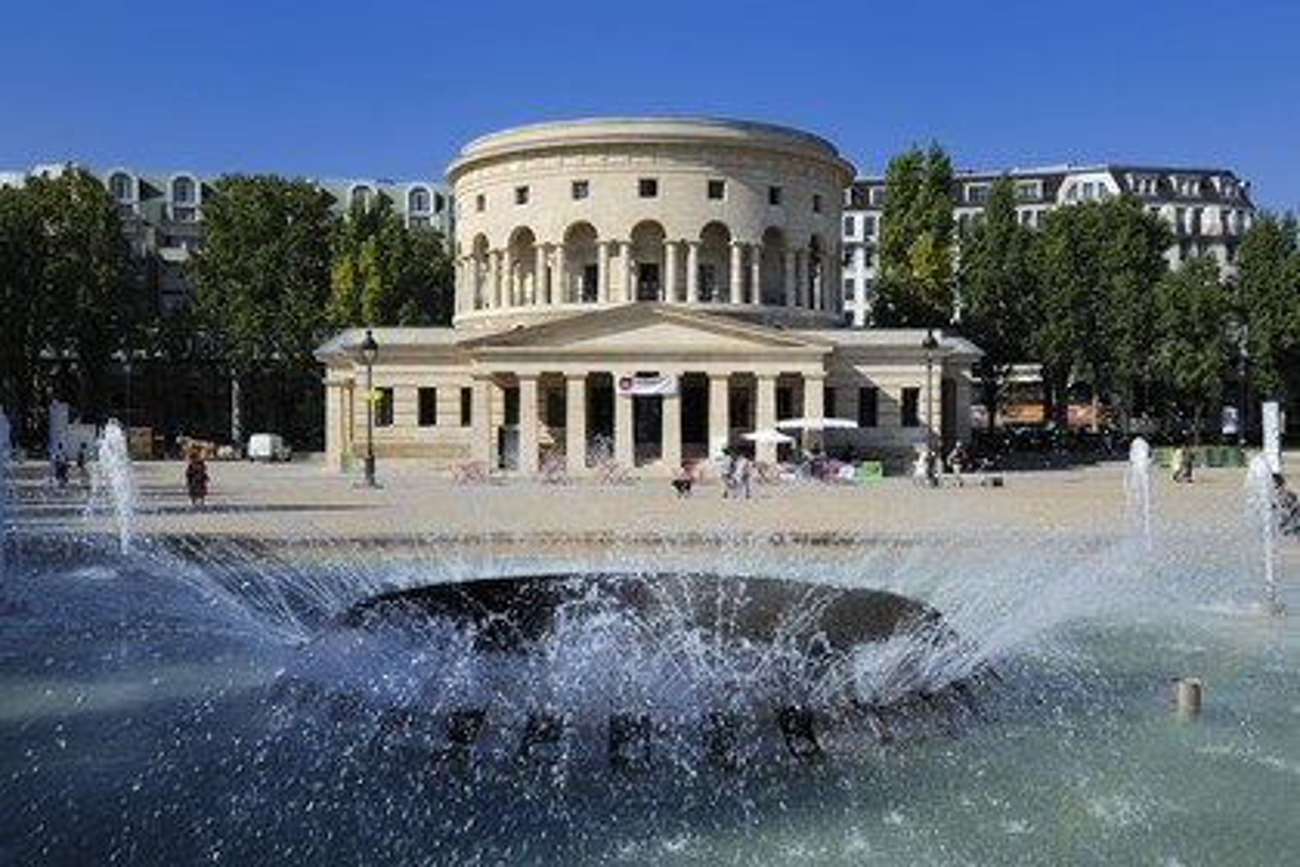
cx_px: 650
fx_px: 1300
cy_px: 434
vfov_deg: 36.9
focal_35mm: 36
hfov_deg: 53.1
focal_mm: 36
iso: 200
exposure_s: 1/200
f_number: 13
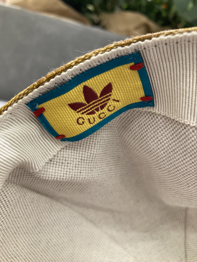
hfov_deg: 49.7
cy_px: 131
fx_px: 212
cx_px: 98
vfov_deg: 63.4
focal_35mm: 28
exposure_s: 1/60
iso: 100
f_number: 1.8
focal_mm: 3.99
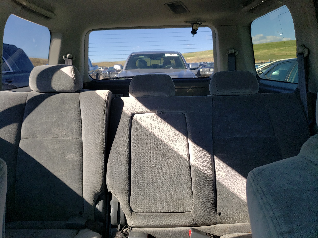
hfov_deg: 67.3
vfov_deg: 53.1
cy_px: 119
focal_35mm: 26
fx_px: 239
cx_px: 159
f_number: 1.5
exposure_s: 1/500
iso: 50
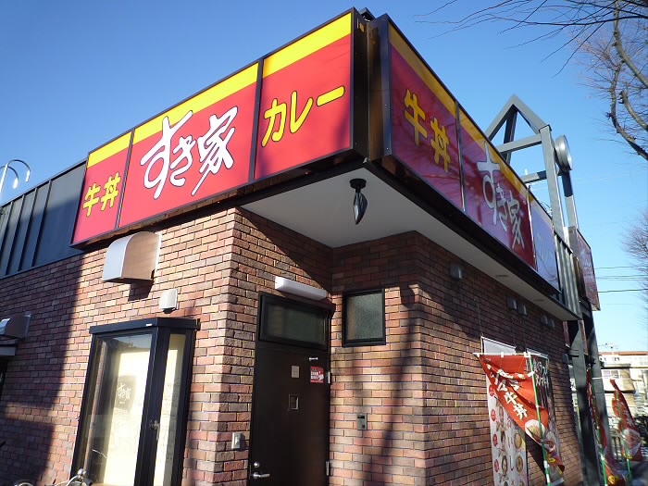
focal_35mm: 25
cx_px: 324
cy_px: 243
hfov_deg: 69.4
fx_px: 468
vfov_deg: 54.9
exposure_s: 1/500
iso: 100
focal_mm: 4.4
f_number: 3.5
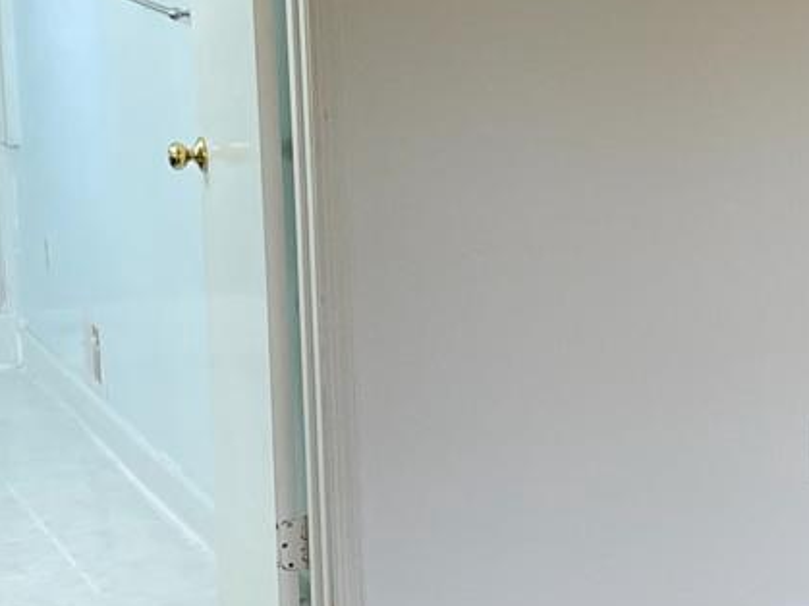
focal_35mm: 127
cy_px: 230
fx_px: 2967
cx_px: 1079
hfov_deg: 14.8
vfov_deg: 11.7
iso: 80
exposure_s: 1/60
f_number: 1.6
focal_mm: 4.2
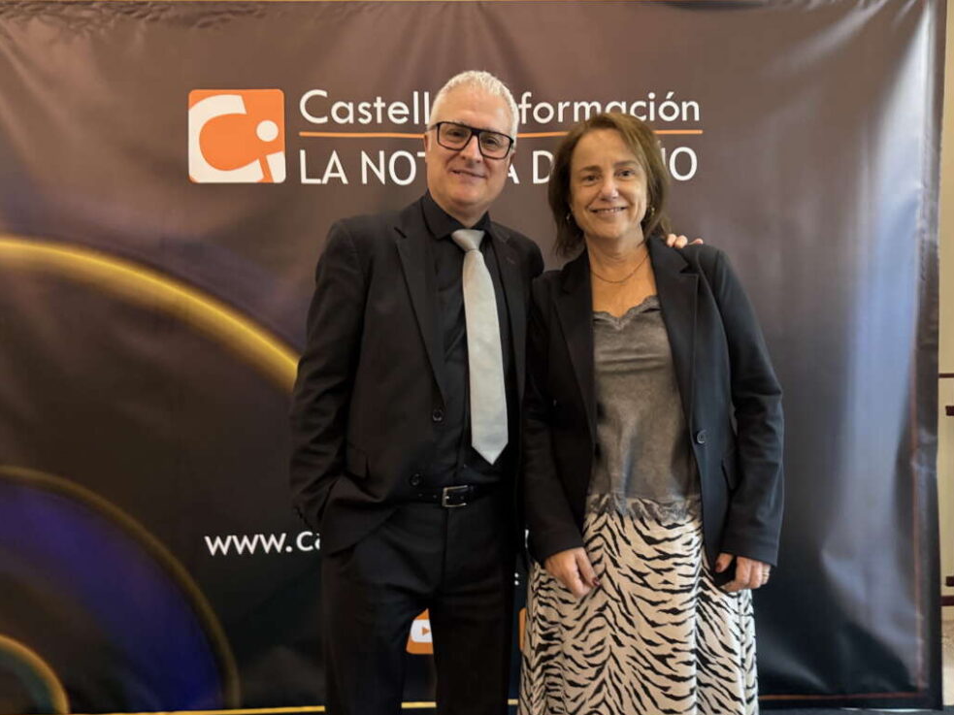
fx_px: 689
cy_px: 349
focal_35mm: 25
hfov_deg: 69.4
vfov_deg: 54.9
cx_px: 479
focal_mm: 6.76
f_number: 1.78
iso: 1000
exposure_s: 1/33
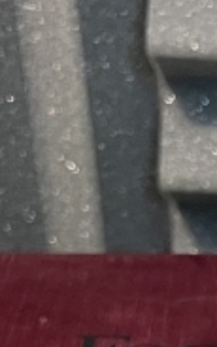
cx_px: 589
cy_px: 675
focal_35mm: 153
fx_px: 1448
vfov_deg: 12.2
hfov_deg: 7.7
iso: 125
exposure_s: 1/50
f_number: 1.6
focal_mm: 4.2
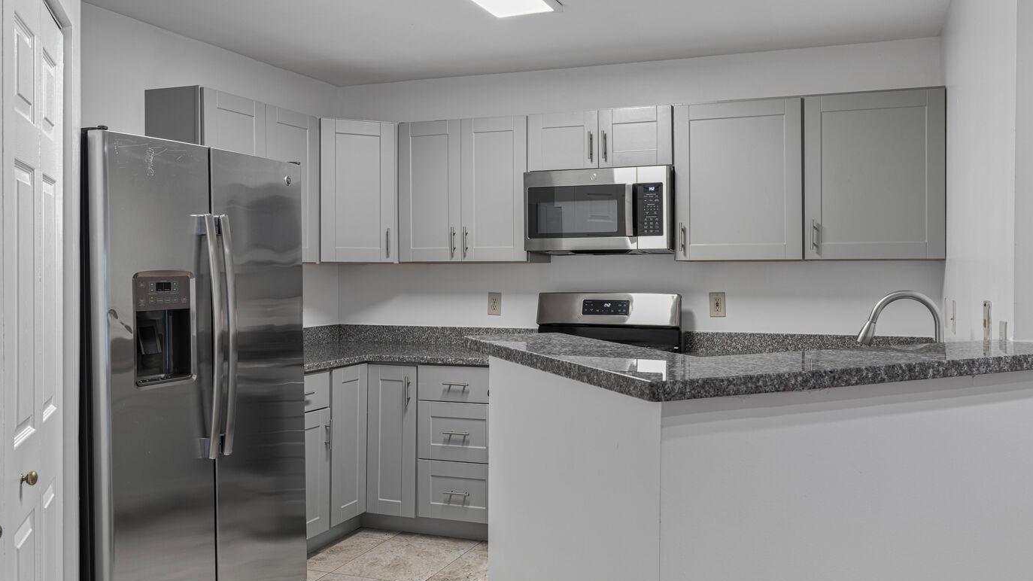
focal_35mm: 30
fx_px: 812
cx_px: 607
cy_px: 265
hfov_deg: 64.4
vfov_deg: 39.3
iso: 200
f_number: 8
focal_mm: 22.5
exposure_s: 1/1.25
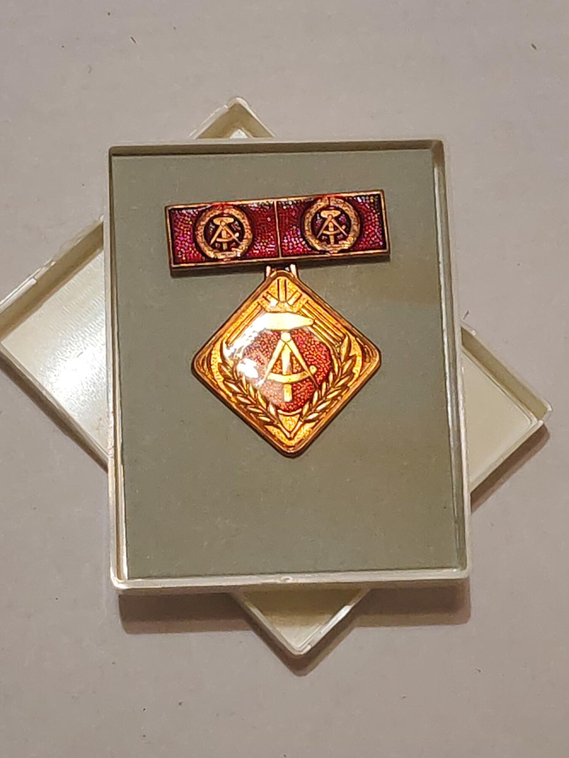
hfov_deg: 13.3
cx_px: 284
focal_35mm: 111
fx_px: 2433
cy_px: 379
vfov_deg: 17.7
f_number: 1.95
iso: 400
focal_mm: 5.52
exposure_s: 1/33
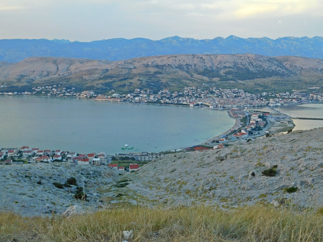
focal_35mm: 35
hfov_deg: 52.6
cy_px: 121
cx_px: 162
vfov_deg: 40.7
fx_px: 327
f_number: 3.8
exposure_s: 1/100
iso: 125
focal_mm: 6.2
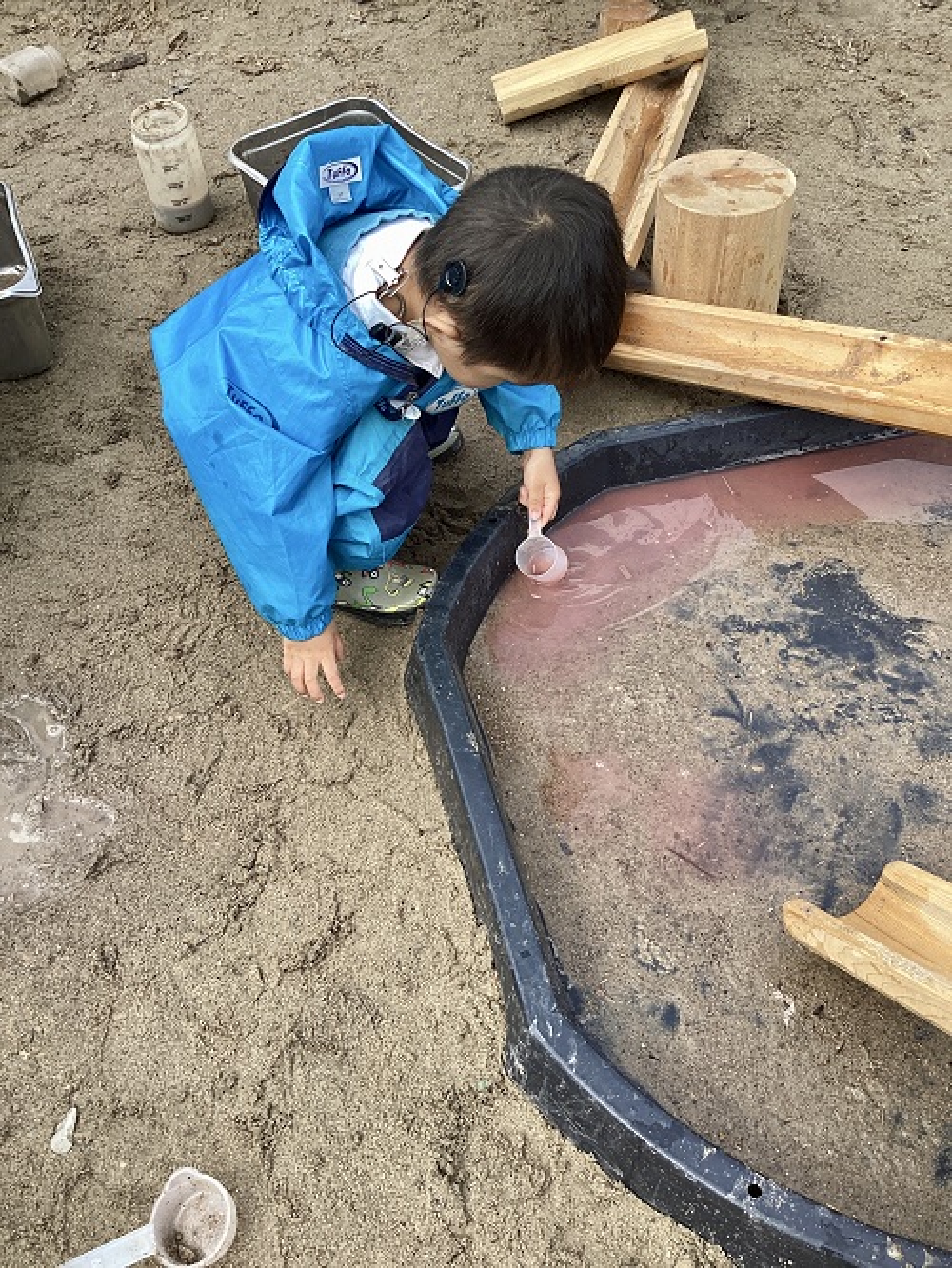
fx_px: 1136
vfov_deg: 58.3
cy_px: 634
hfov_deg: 45.5
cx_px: 476
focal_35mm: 31
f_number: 2.4
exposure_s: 1/500
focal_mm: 3.3
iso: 25
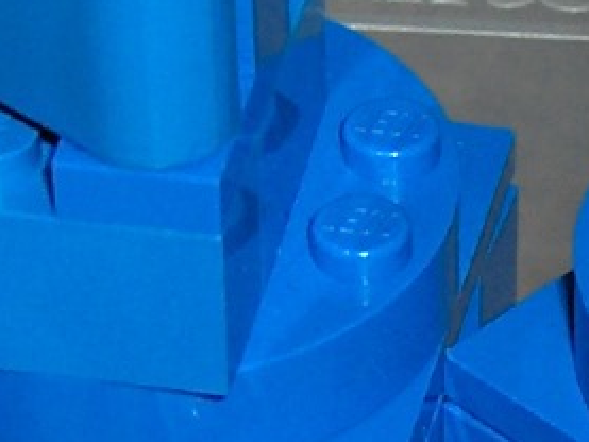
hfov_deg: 6.8
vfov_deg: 5.2
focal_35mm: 288
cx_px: 678
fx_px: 4903
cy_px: 463
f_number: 2.8
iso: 100
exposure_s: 1/60
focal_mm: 8
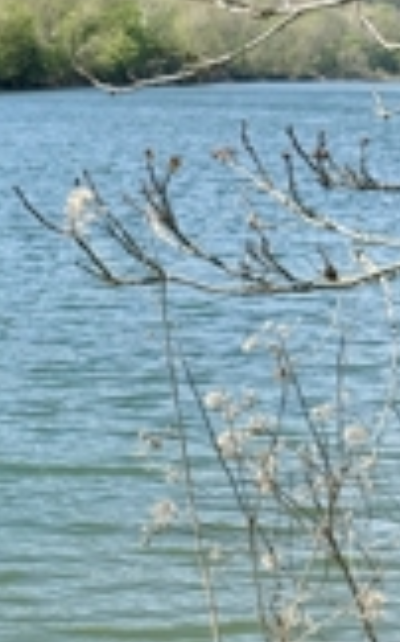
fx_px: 2202
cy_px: 563
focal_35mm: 126
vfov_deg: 16.4
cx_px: -376
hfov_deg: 9.7
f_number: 1.78
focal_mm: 6.76
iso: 64
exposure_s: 1/3226
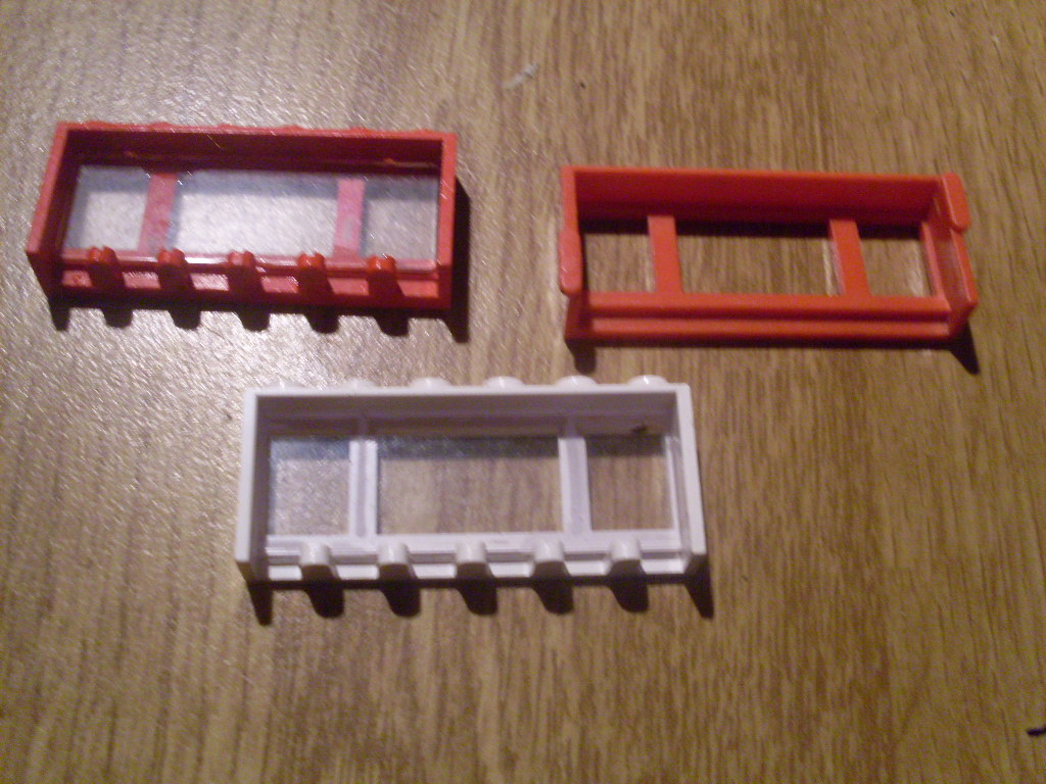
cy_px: 392
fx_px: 1148
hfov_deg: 49.0
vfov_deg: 37.7
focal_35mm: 38
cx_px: 523
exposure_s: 1/6
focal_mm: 6.3
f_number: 2.8
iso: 200
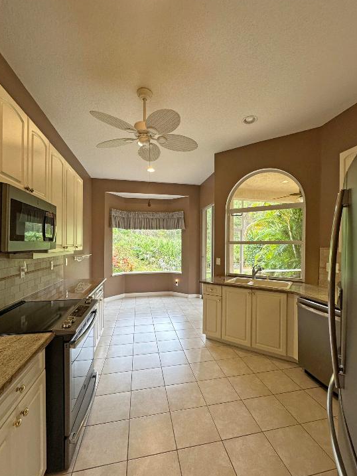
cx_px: 184
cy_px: 246
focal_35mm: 15
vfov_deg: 98.1
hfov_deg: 81.7
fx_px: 206
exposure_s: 1/120
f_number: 2.2
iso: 125
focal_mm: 2.22
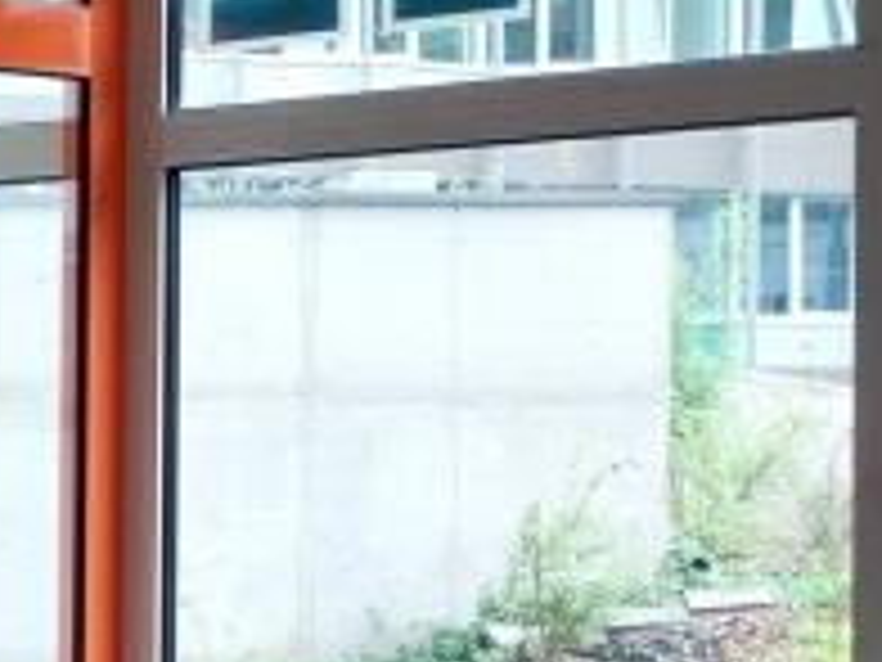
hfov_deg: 11.8
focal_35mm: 136
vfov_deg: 10.8
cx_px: -1224
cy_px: 716
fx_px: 3465
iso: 25
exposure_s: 1/50
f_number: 1.8
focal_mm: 4
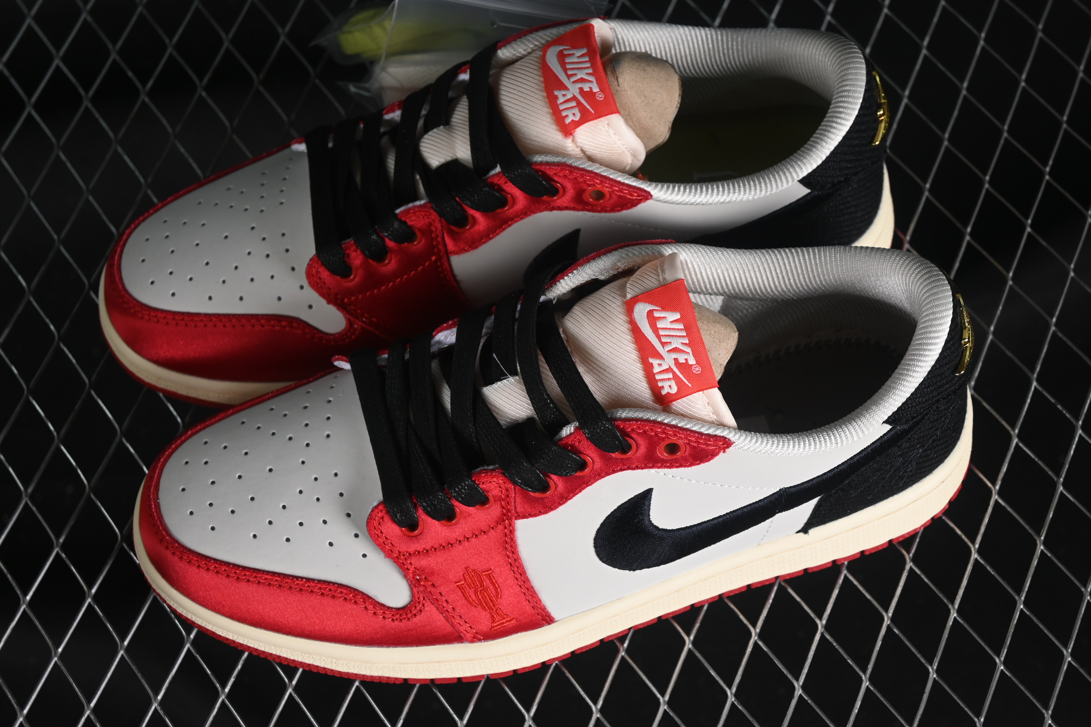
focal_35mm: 75
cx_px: 546
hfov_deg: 27.0
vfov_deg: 18.2
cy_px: 364
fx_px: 2273
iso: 160
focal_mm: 50
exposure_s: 1/60
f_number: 7.1
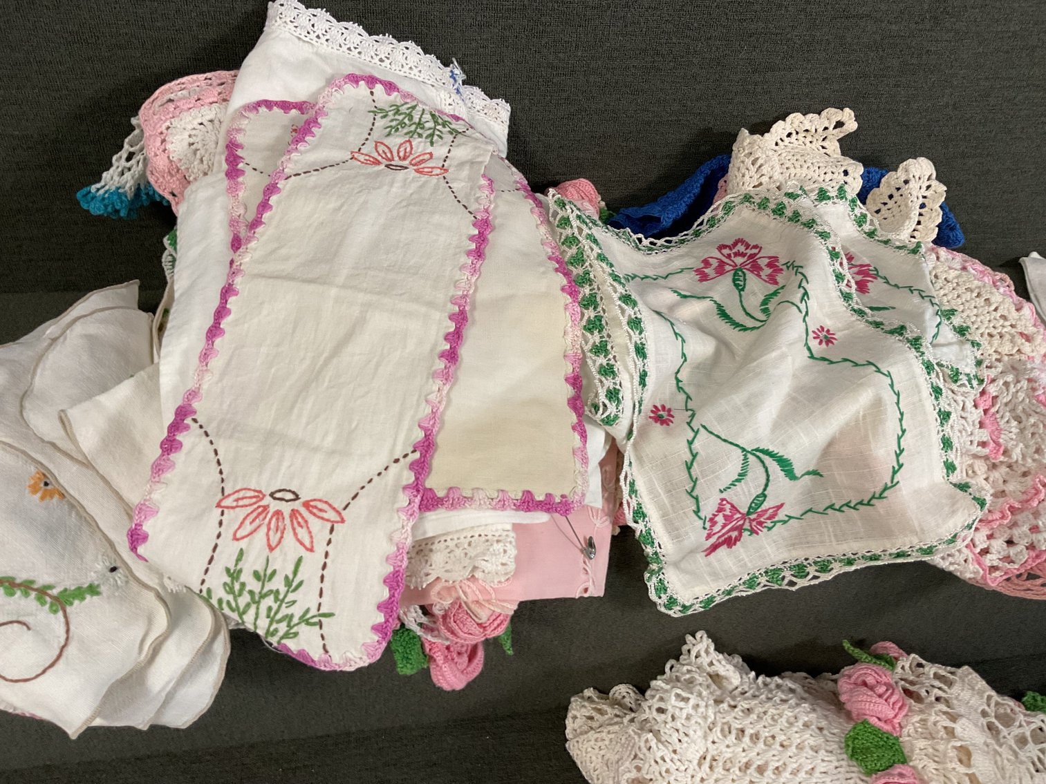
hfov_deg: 61.7
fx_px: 876
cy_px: 392
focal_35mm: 29
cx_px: 523
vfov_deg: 48.2
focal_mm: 3
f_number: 1.8
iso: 125
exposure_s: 1/60
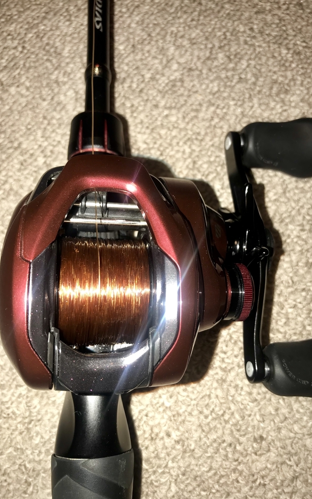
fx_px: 408
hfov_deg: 41.8
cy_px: 252
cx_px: 165
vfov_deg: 62.9
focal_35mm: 30
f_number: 1.8
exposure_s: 1/52
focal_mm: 3.99
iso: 20
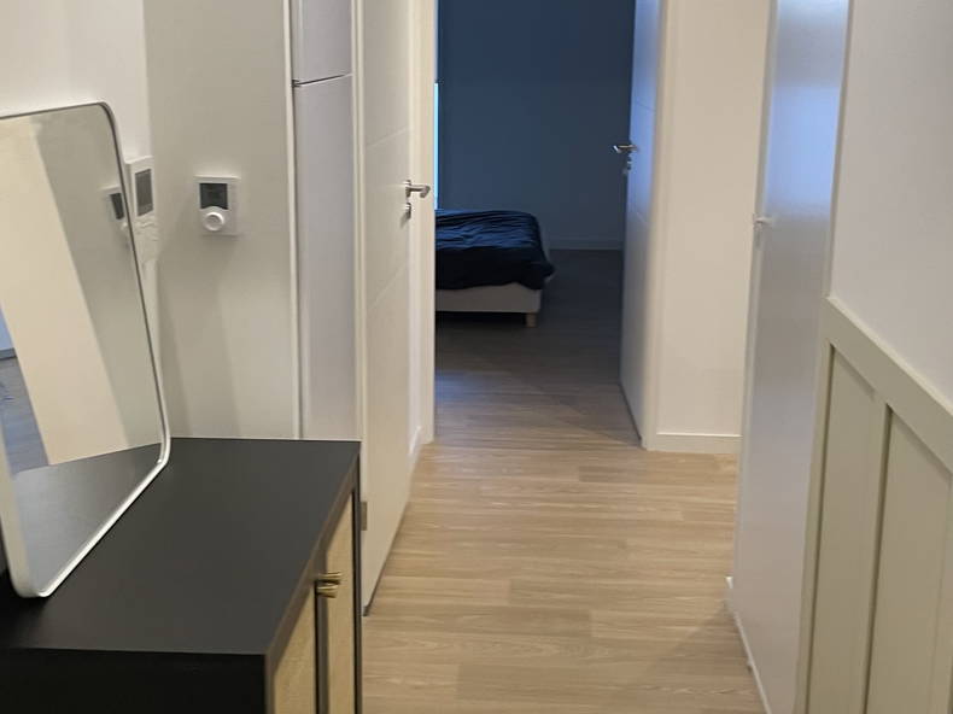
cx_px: 476
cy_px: 357
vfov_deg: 53.0
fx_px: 716
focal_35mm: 26
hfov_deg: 67.3
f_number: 1.6
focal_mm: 4.2
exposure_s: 1/50
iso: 125
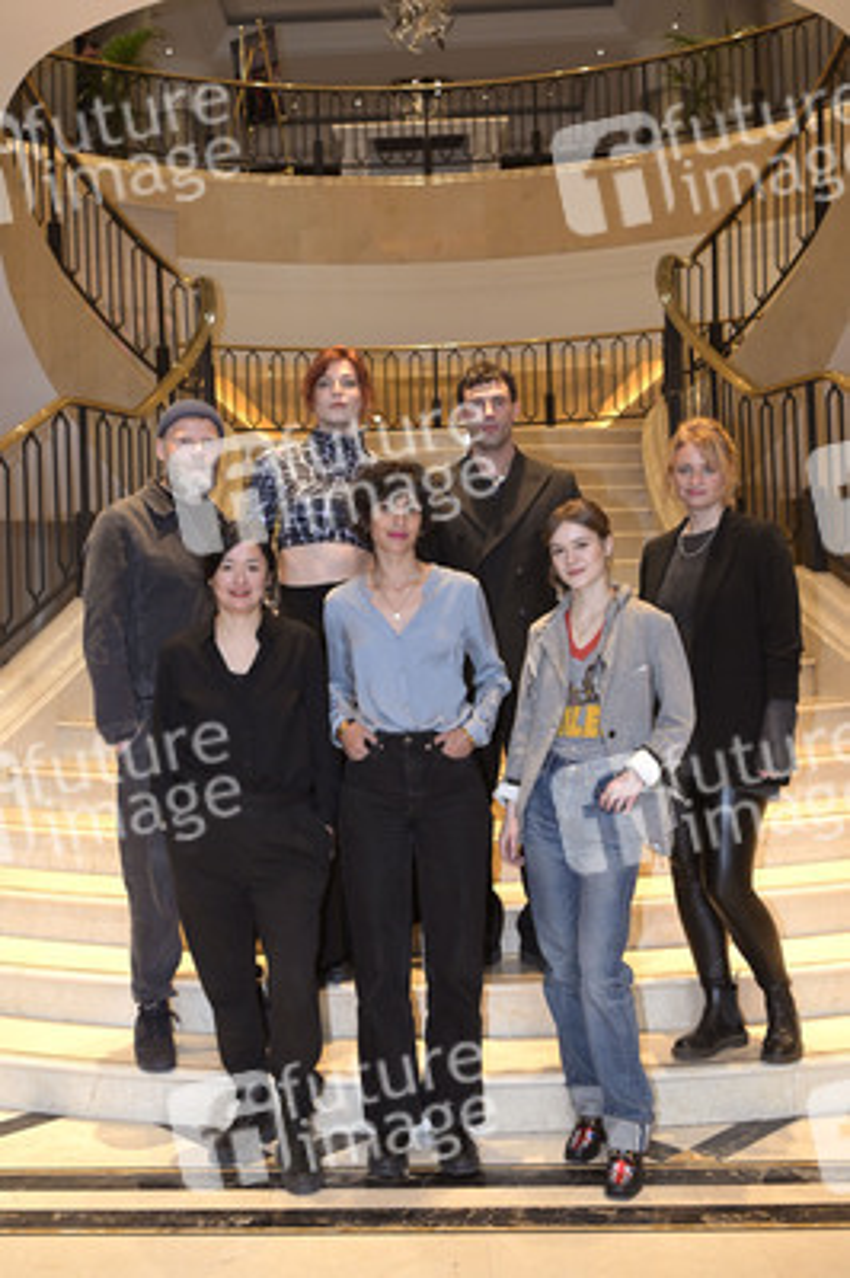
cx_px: 425
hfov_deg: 37.8
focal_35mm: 35
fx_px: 1242
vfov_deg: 54.5
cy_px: 639
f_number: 4.5
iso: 2500
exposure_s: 1/200
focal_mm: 35
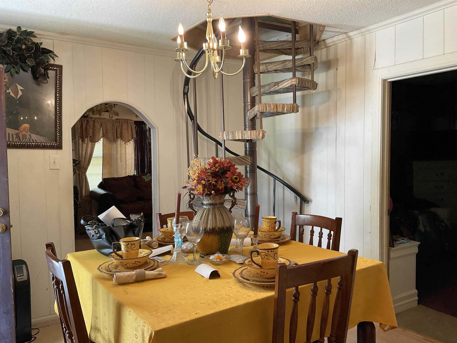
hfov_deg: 61.7
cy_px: 172
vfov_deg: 48.2
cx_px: 228
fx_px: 383
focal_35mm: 29
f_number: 1.8
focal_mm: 3
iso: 125
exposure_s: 1/60
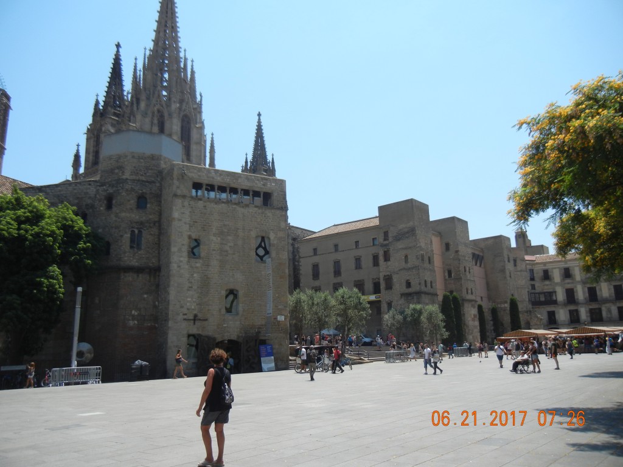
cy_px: 234
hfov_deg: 60.0
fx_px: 540
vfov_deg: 46.8
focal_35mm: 30
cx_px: 312
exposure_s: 1/370
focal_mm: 5.4
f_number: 7
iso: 160
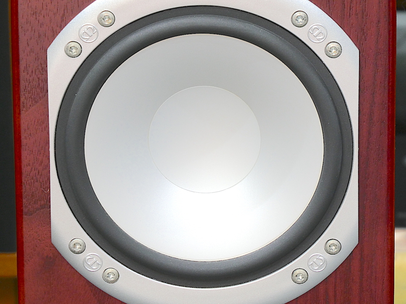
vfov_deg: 5.3
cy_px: 152
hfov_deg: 7.0
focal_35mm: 282
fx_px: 3307
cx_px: 203
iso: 200
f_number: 5.7
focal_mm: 50.5
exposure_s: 1/6
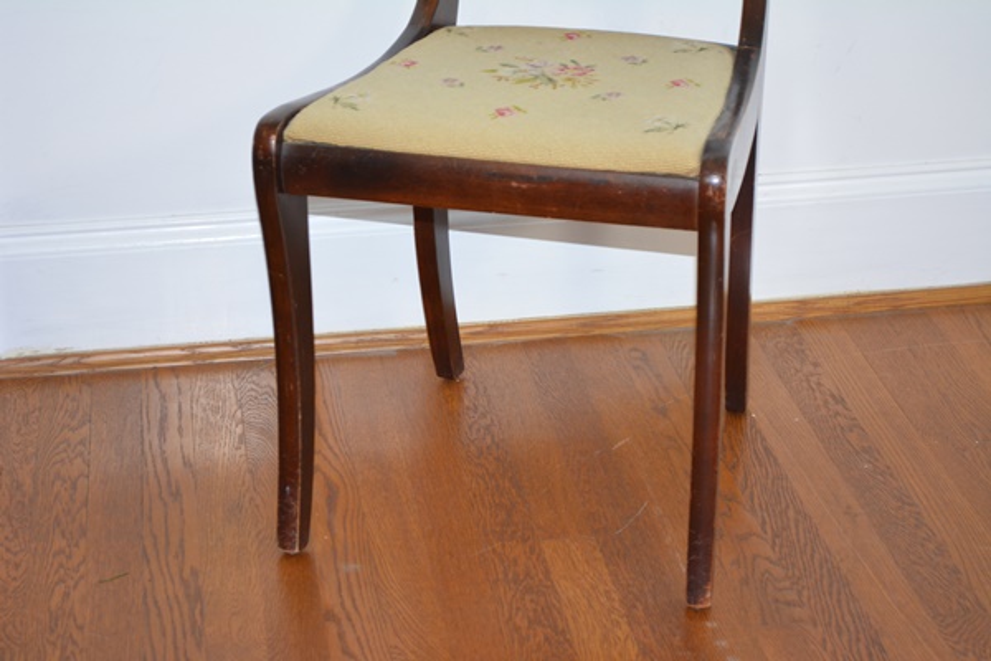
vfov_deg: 17.5
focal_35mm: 78
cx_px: 496
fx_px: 2147
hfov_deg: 26.0
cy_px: 330
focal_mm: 52
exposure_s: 1/60
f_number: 5.6
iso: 1250
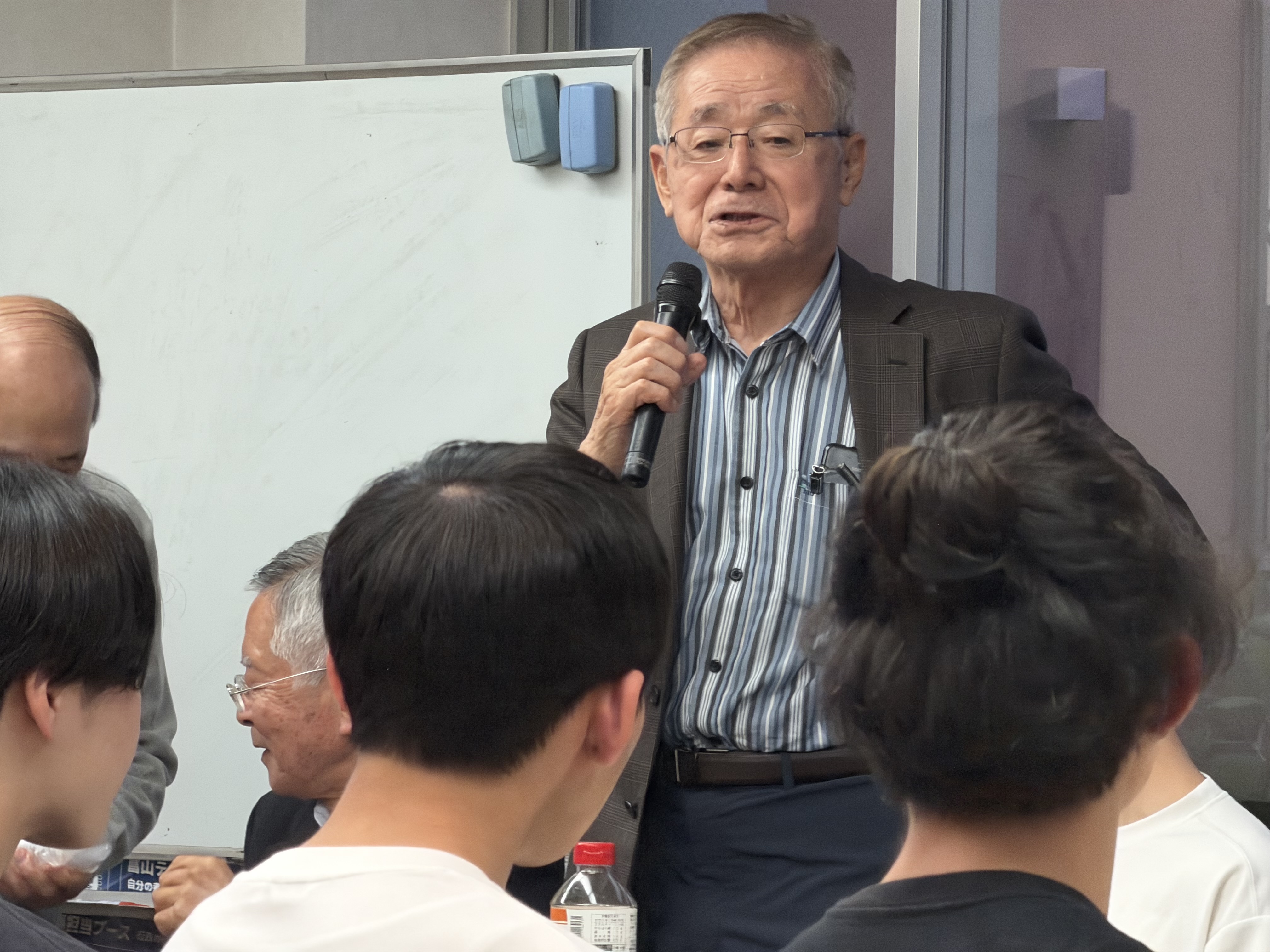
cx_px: 635
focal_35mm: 200
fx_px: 7338
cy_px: 476
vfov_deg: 7.4
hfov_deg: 9.9
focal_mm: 16.89
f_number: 2.8
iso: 320
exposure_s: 1/50
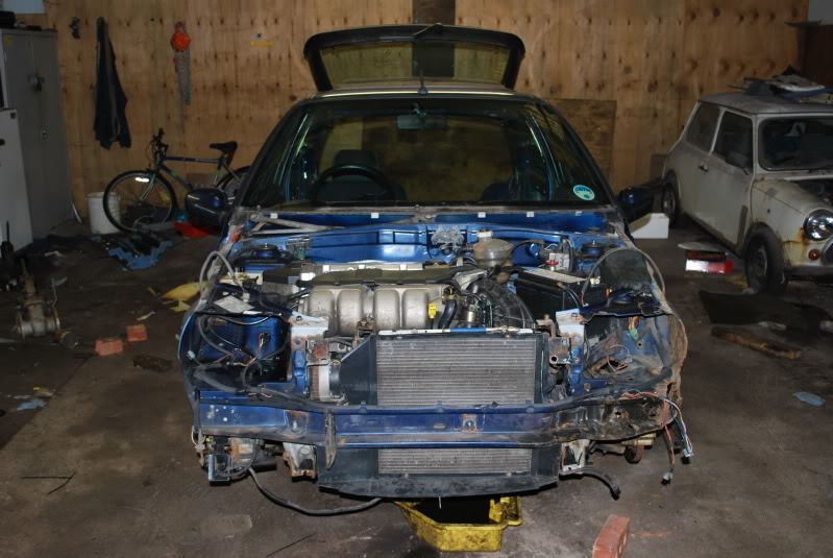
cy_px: 279
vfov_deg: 37.0
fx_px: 834
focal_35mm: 36
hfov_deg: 53.1
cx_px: 416
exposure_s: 1/60
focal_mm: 24
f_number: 4.2
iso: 200
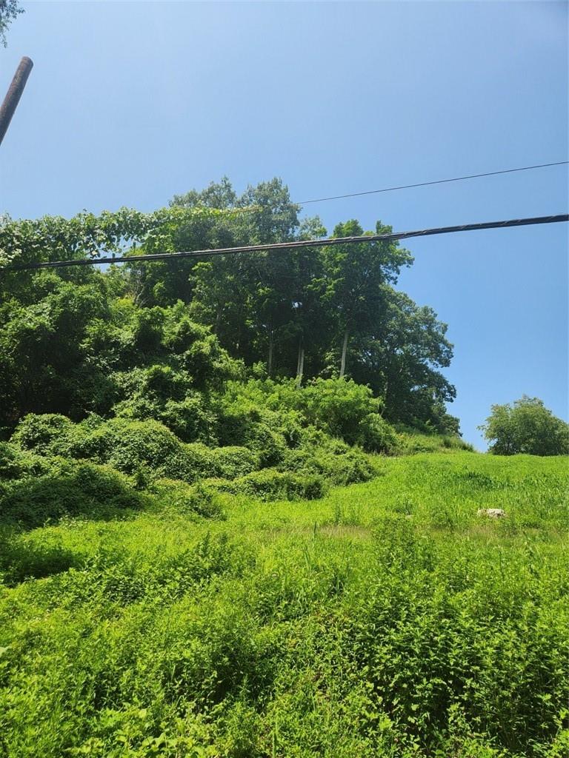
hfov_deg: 58.9
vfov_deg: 73.9
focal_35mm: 23
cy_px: 379
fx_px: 504
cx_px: 284
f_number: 1.8
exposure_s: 1/1307
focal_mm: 5.4
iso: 20
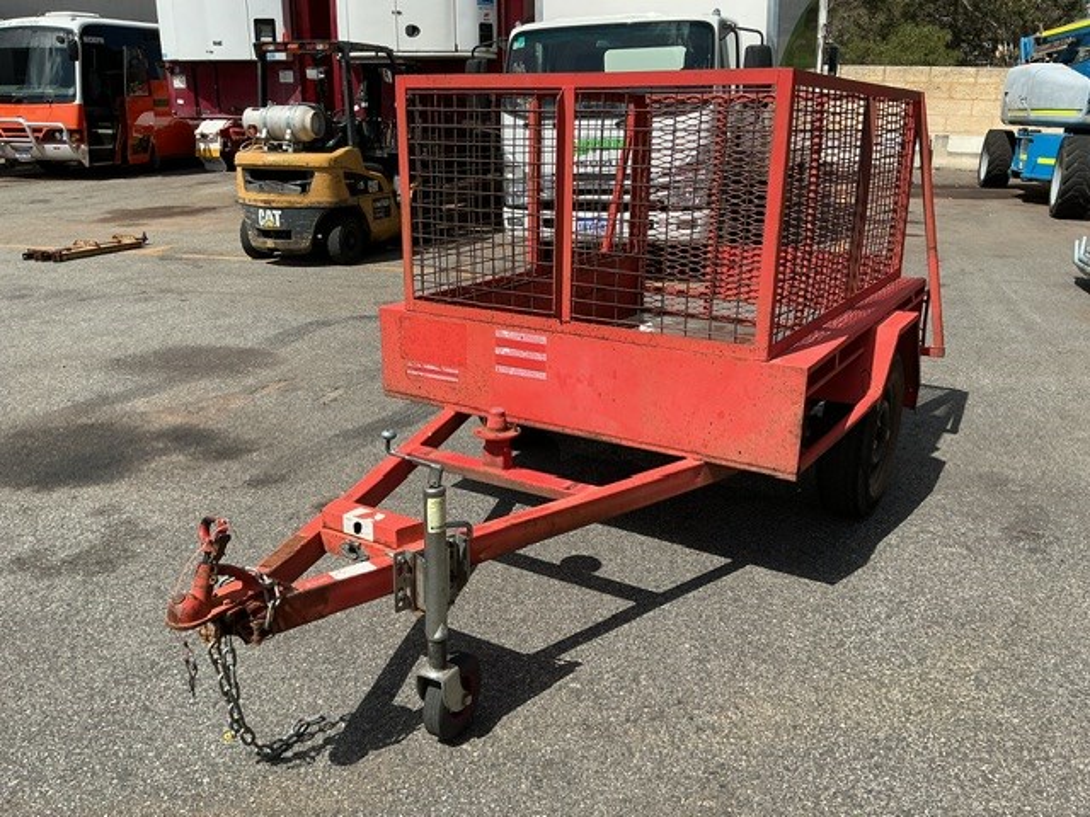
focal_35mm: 29
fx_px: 913
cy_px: 408
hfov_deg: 61.7
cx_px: 545
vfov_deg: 48.2
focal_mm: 3
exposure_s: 1/2141
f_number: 1.8
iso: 25
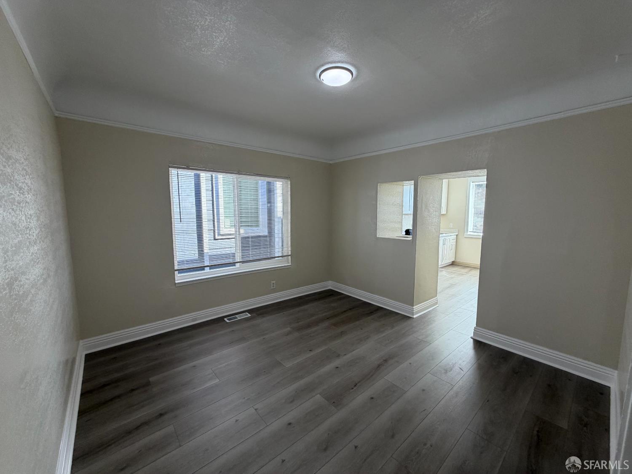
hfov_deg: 102.1
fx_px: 256
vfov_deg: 85.7
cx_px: 316
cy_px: 237
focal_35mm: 14
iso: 125
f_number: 2.2
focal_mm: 2.22
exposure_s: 1/120
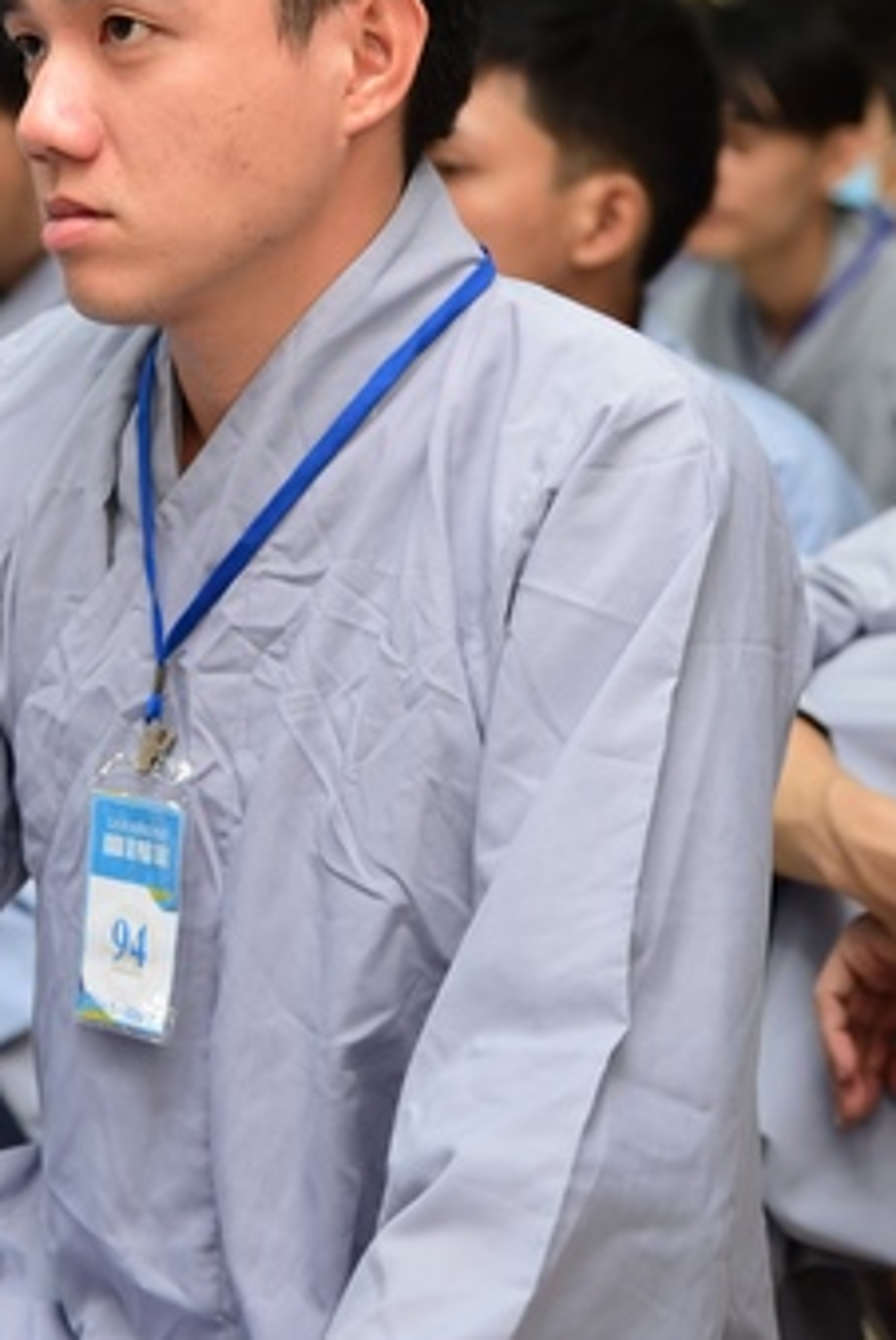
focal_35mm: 150
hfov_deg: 9.1
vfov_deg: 13.6
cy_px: 167
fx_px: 5588
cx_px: 119
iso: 800
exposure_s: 1/50
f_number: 4
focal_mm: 78
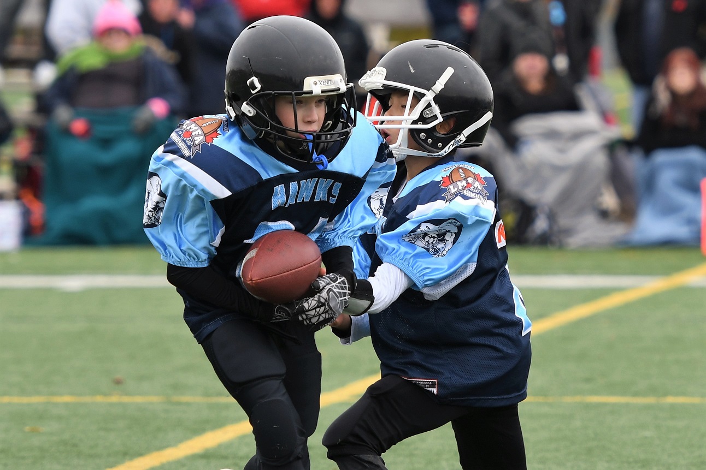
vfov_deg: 5.4
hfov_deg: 8.1
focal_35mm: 255
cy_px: 235
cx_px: 353
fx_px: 5000
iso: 250
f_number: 3.5
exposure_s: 1/1000
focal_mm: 170
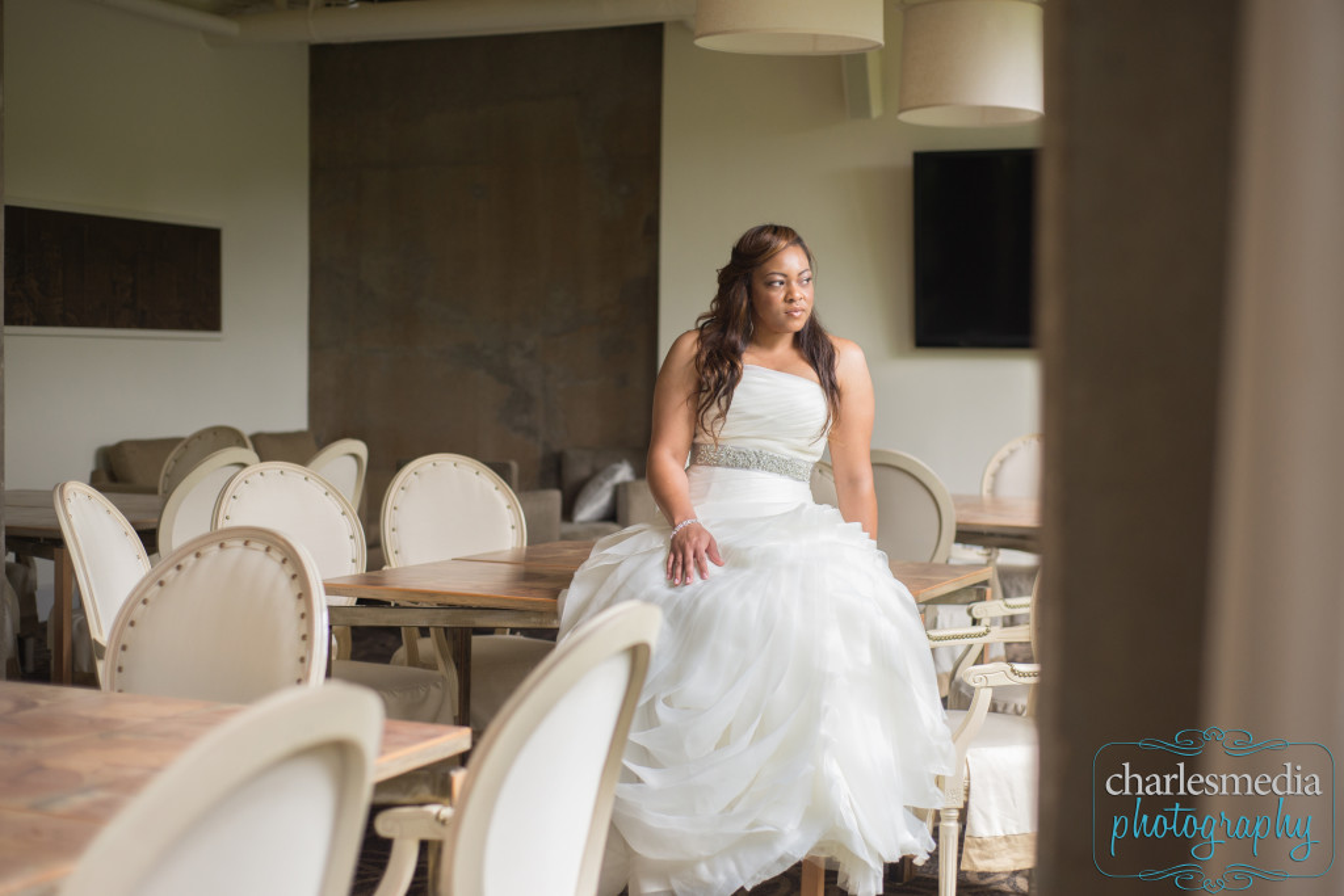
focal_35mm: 50
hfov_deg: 39.6
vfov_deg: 27.0
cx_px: 672
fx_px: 1867
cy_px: 448
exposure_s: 1/400
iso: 500
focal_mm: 50
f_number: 2.8
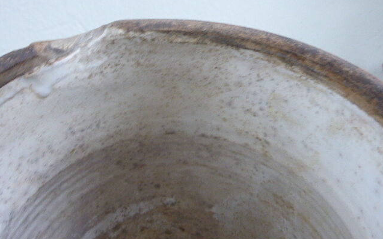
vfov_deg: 38.3
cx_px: 191
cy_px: 126
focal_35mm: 33
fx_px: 344
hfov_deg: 58.1
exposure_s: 1/30
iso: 400
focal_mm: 5.4
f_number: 3.6
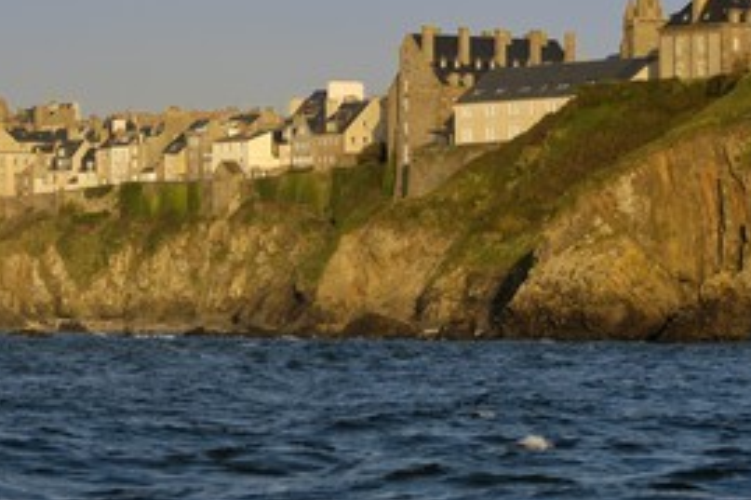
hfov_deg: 10.2
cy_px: 140
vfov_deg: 6.8
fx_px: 4211
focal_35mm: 202
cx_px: 342
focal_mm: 86
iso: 100
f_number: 3
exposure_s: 1/640
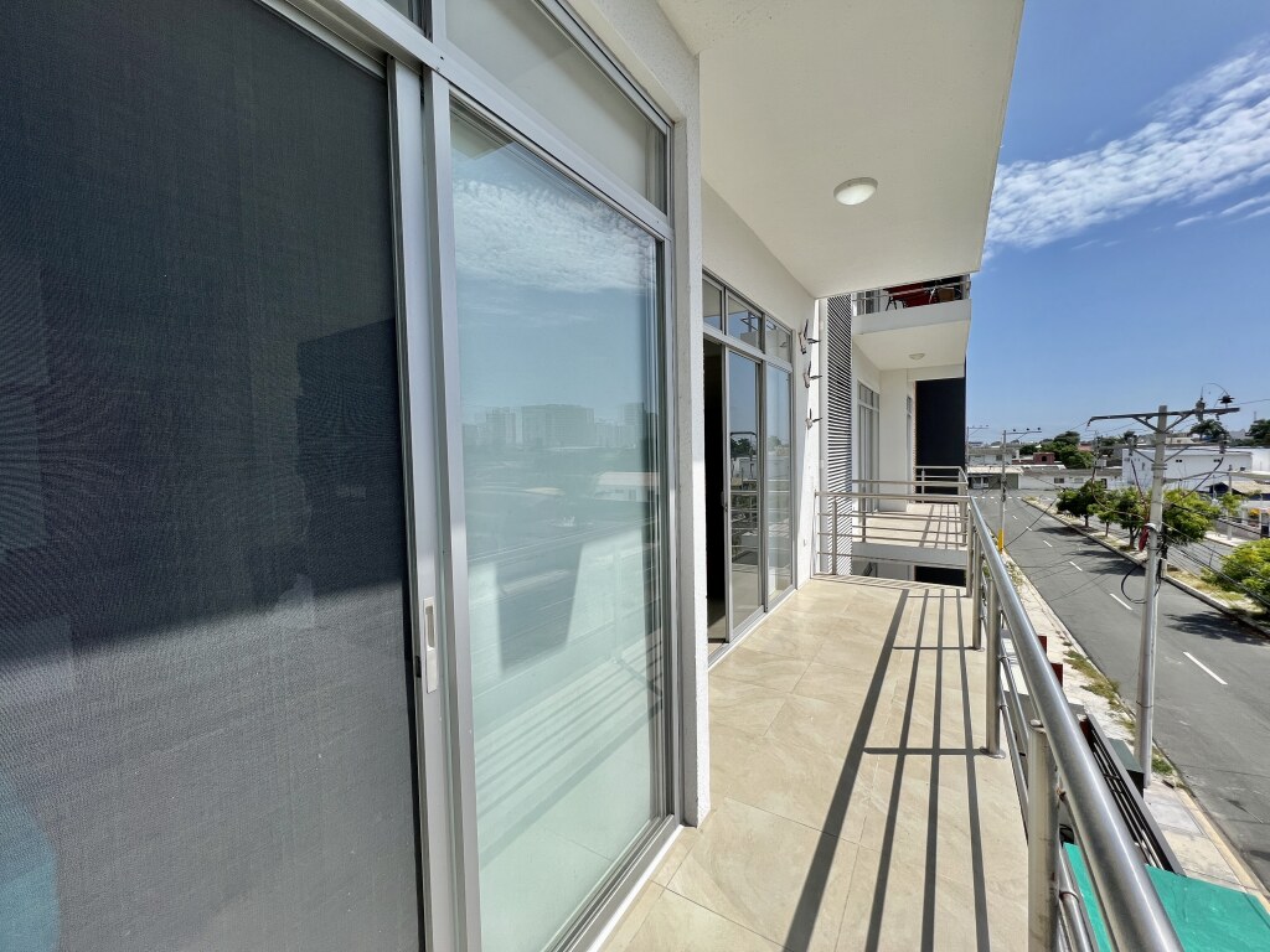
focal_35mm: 13
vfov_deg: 89.9
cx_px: 635
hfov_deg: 106.2
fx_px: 477
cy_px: 476
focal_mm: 1.57
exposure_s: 1/3311
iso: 32
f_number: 1.8
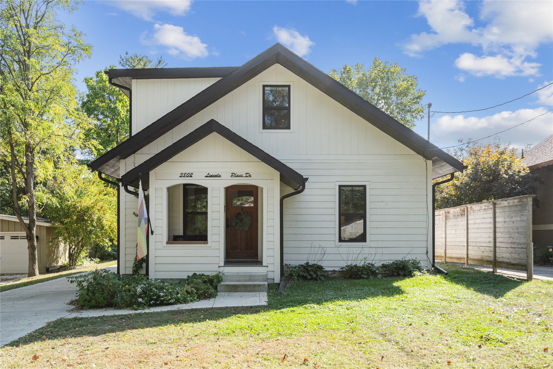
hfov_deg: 54.4
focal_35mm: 35
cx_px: 276
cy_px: 184
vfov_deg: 37.9
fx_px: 538
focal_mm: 35
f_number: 7.1
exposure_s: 1/1600
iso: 1600
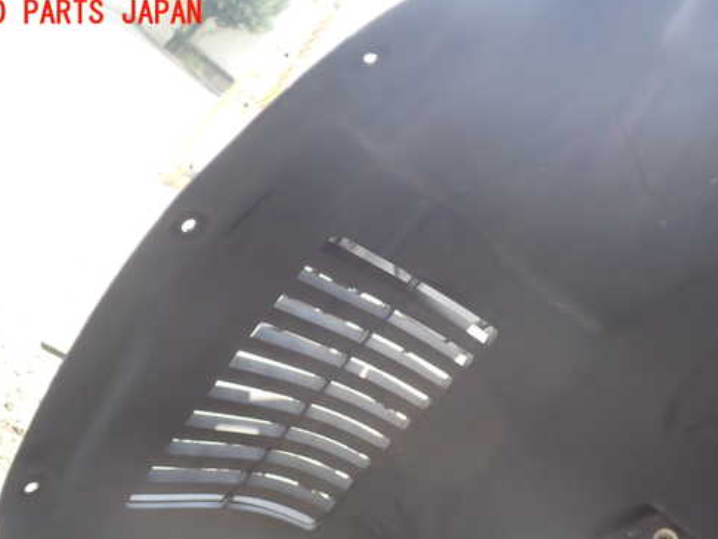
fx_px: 768
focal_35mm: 37
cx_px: 377
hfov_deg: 50.1
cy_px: 328
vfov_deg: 38.5
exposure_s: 1/80
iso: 100
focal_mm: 5.4
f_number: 3.2
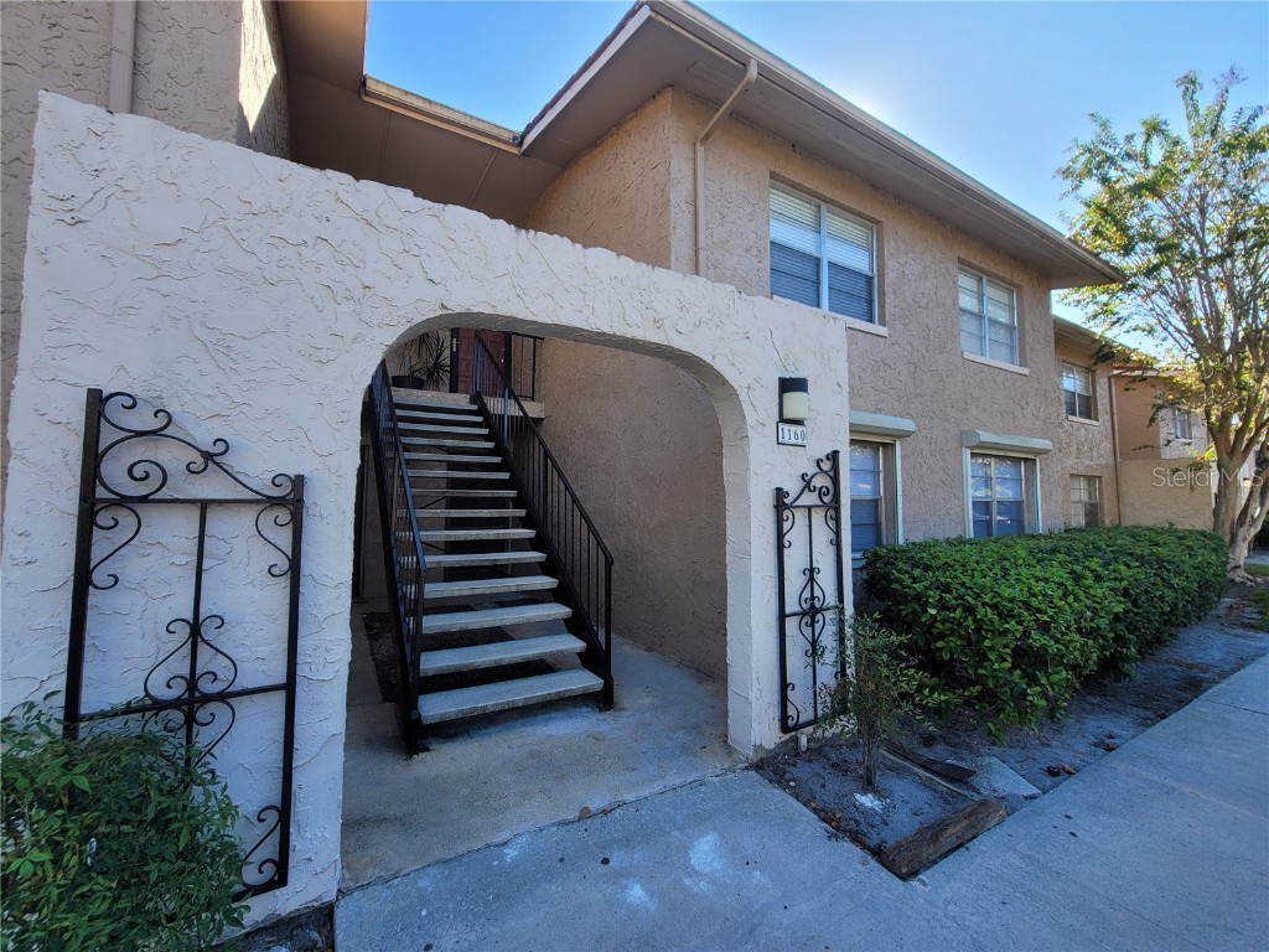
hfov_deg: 106.2
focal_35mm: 13
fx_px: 477
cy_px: 476
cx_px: 634
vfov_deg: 89.9
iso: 64
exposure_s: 1/385
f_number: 2.2
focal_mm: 2.2
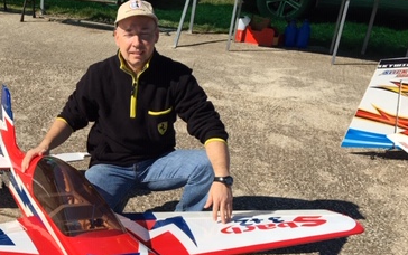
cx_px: 72
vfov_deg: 23.7
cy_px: 199
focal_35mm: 54
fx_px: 601
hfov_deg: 36.0
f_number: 2.2
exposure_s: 1/2653
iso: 25
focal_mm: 4.15
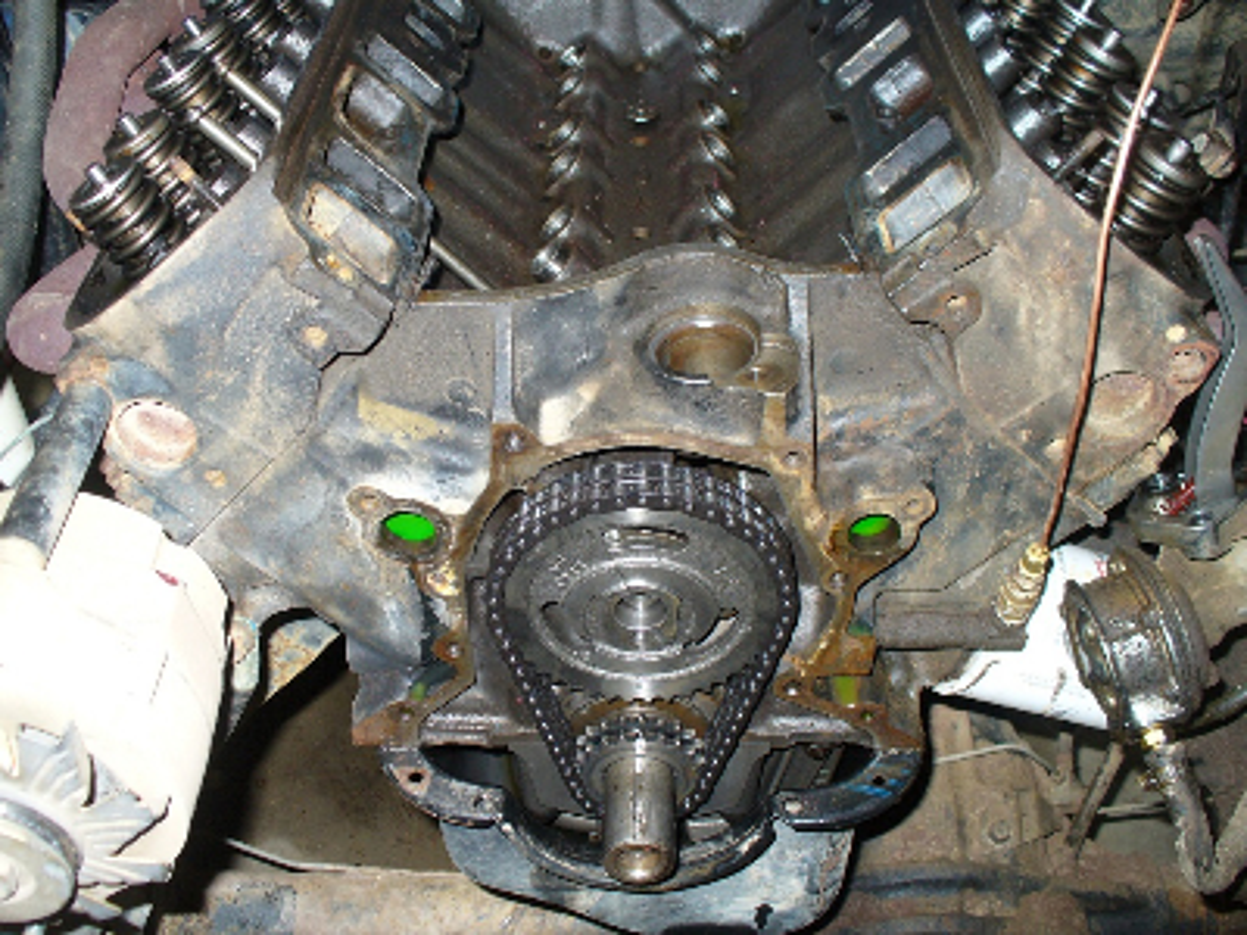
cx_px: 624
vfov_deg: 38.7
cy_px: 468
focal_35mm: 37
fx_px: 1333
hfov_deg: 50.1
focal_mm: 6.1
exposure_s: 1/60
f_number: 2.8
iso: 100
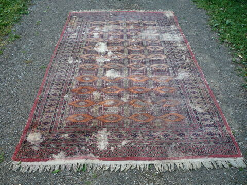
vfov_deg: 46.8
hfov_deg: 60.0
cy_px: 92
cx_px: 124
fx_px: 214
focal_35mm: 30
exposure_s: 1/100
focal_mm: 5.2
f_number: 3.5
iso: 100
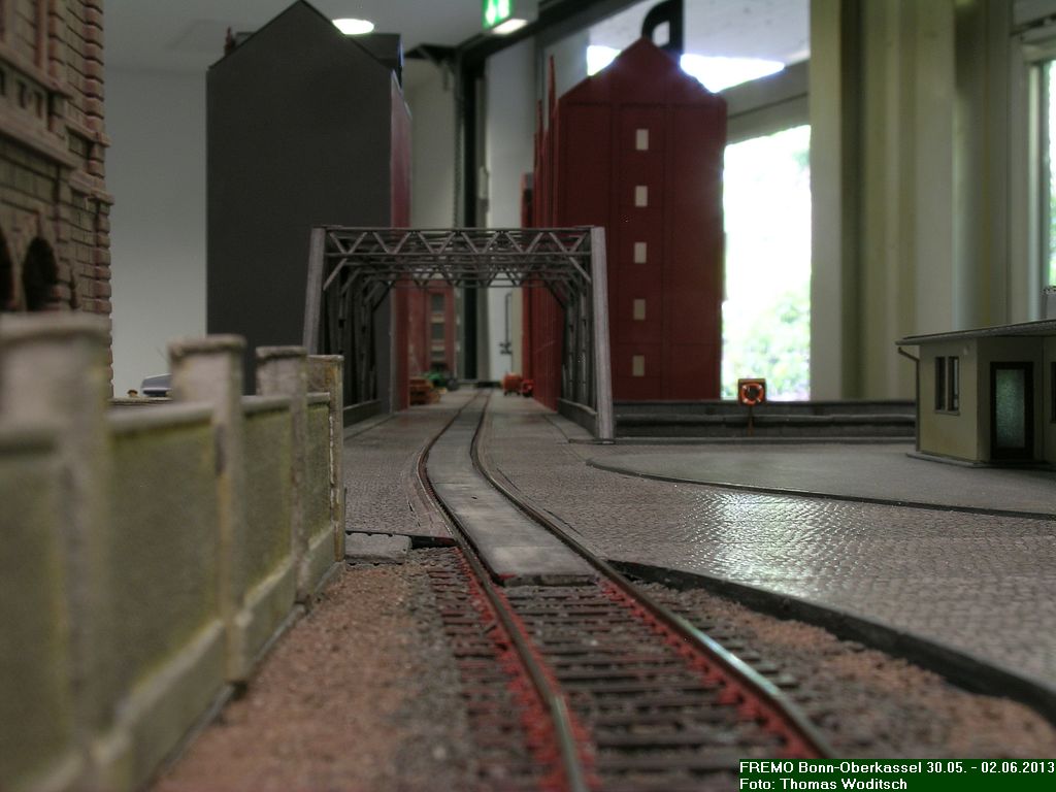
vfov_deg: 27.5
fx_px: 1617
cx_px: 528
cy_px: 396
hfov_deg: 36.2
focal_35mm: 53
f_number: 7.9
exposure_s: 1/2.8
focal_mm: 11.1
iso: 50
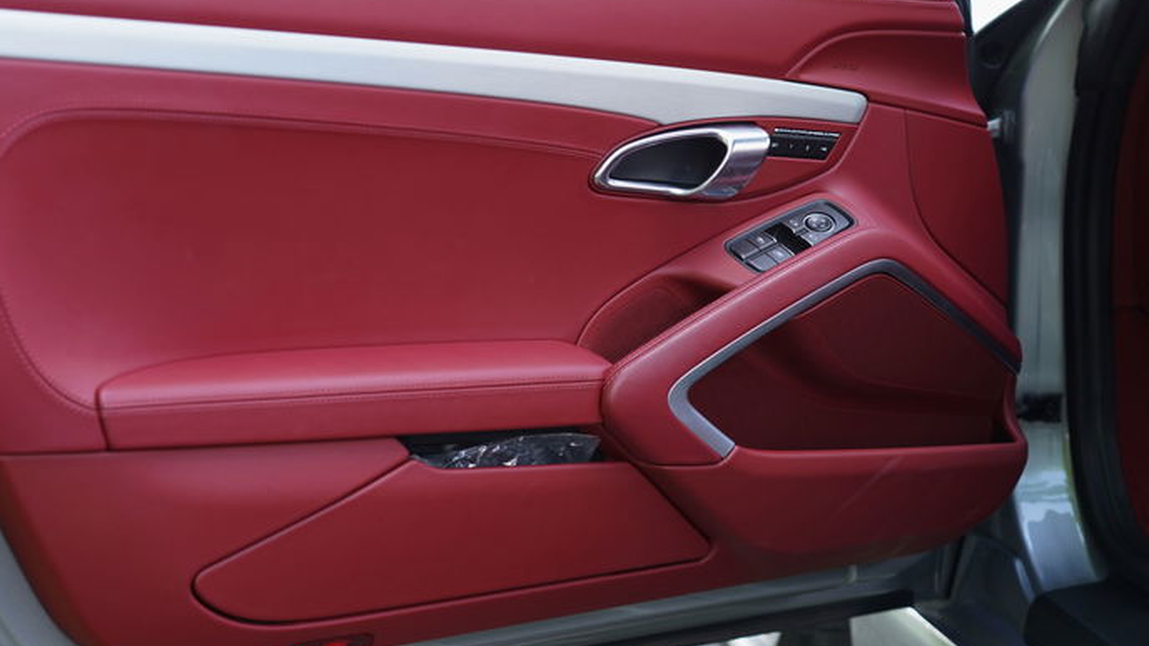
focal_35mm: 76
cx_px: 548
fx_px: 2315
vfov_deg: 15.9
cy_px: 255
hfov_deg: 27.9
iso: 160
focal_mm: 65
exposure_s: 1/80
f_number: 4
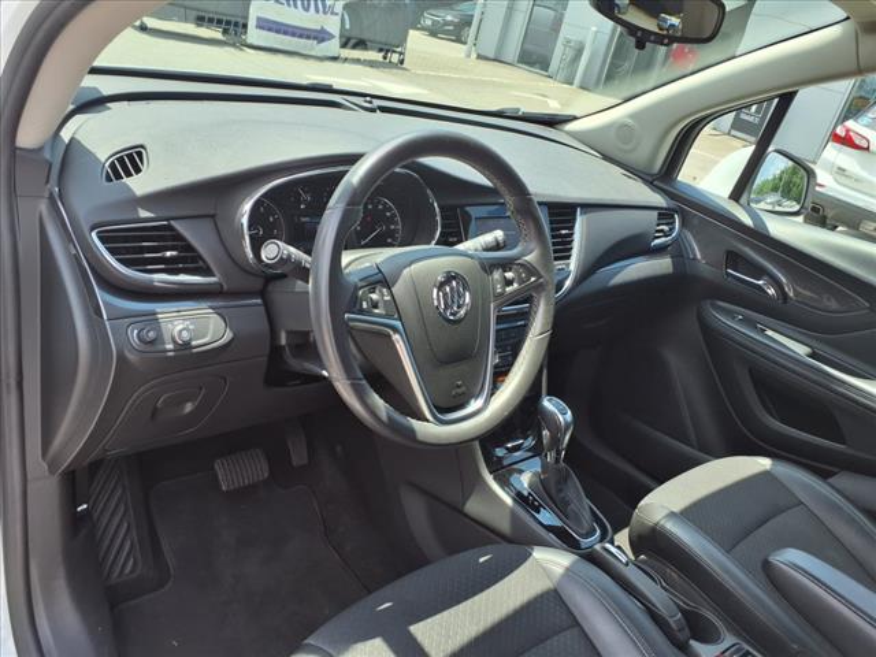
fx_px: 683
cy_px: 328
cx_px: 438
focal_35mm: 27
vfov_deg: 51.4
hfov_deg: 65.3
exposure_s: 1/370
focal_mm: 3.58
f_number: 1.9
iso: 40
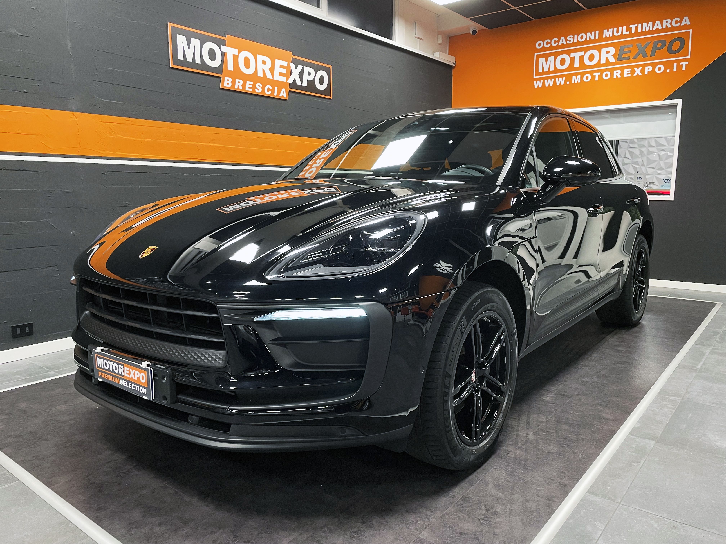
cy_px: 272
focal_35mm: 26
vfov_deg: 53.1
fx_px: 545
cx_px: 363
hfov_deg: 67.3
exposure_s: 1/50
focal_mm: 4.2
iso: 200
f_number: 1.6
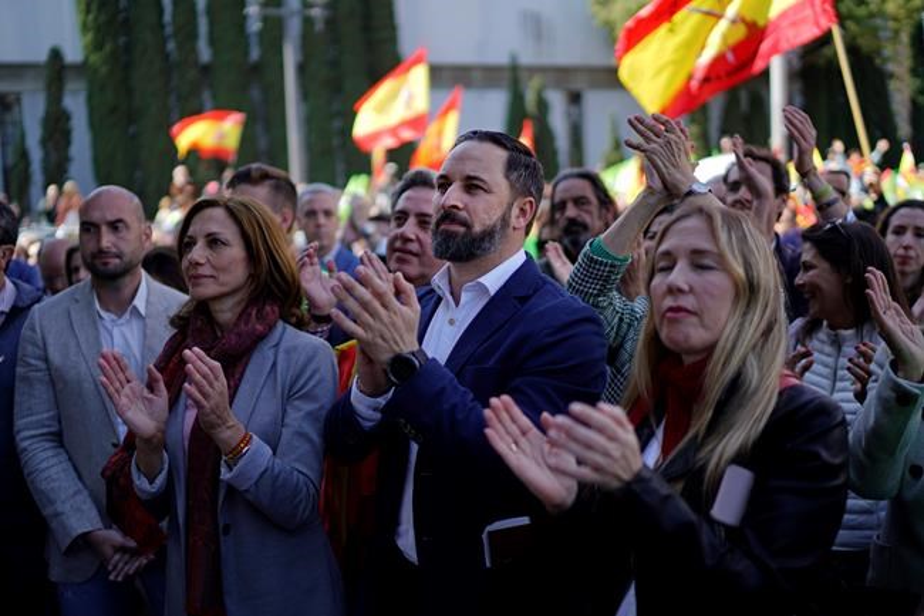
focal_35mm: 35
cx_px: 462
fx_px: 898
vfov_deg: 37.8
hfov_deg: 54.4
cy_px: 308
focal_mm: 35
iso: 50
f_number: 1.4
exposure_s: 1/1250
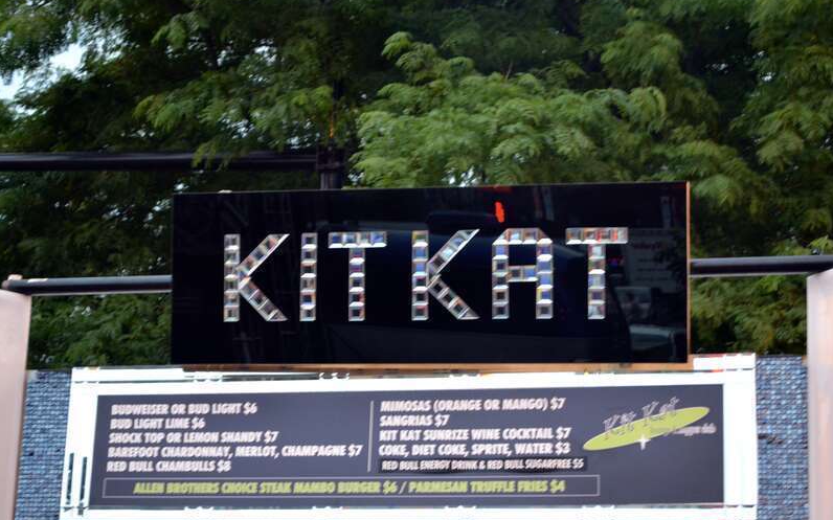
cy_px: 250
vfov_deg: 15.4
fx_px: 1918
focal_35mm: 85
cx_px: 416
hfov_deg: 24.5
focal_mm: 55
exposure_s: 1/25
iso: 800
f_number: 5.6
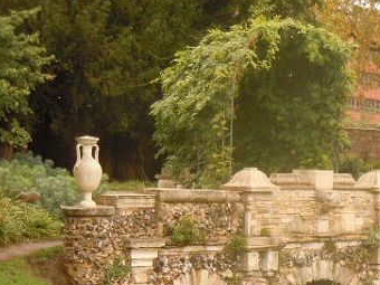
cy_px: 230
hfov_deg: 14.4
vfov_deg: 10.9
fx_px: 1493
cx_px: 329
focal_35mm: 136
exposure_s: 1/100
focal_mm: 13.9
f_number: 4.3
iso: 320
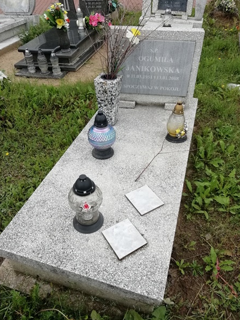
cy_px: 157
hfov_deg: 49.8
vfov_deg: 63.4
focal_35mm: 28
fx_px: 259
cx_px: 123
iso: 50
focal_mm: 3.21
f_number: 2.2
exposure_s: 1/479
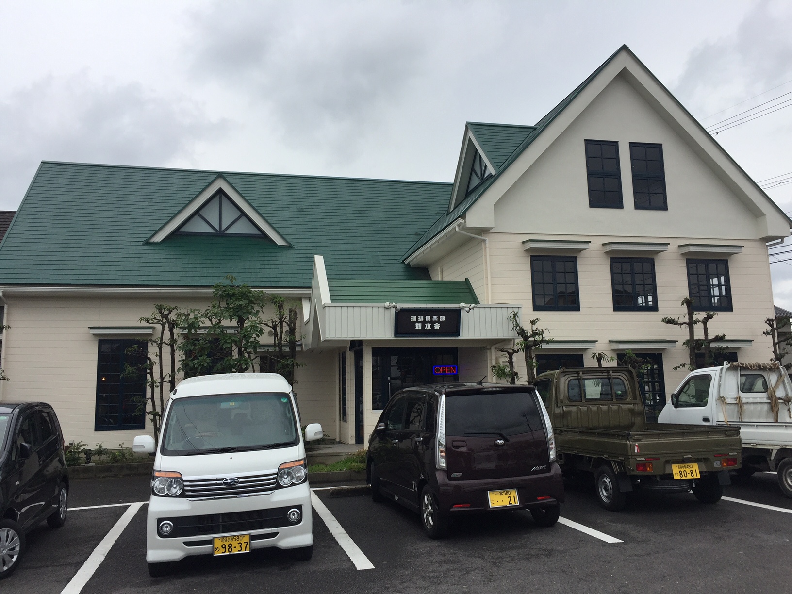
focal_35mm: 29
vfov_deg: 48.2
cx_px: 396
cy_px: 297
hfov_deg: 61.7
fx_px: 664
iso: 32
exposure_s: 1/3049
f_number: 2.2
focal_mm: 4.15
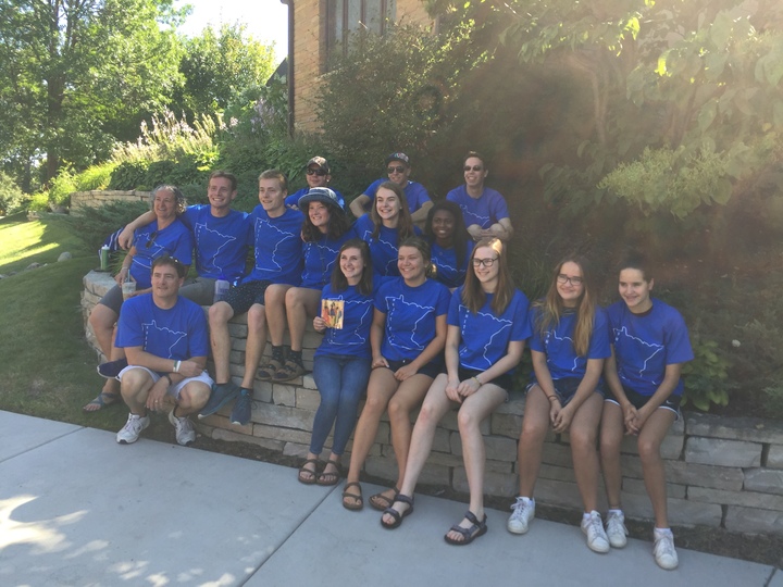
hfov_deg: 61.7
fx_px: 656
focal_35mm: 29
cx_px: 392
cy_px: 294
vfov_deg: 48.2
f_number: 2.2
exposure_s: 1/244
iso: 32
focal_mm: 4.15
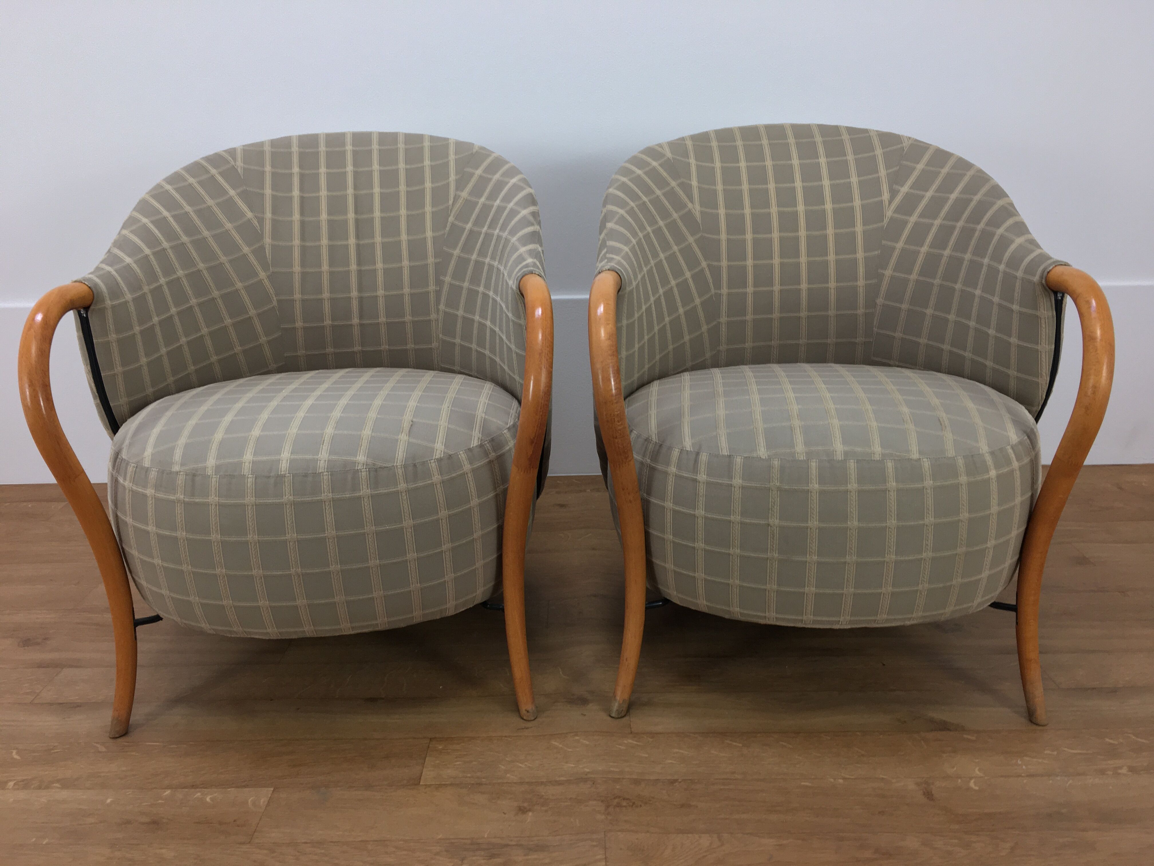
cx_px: 577
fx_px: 967
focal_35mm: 29
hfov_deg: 61.7
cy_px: 433
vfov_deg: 48.2
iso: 32
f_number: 2.2
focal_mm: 4.15
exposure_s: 1/33
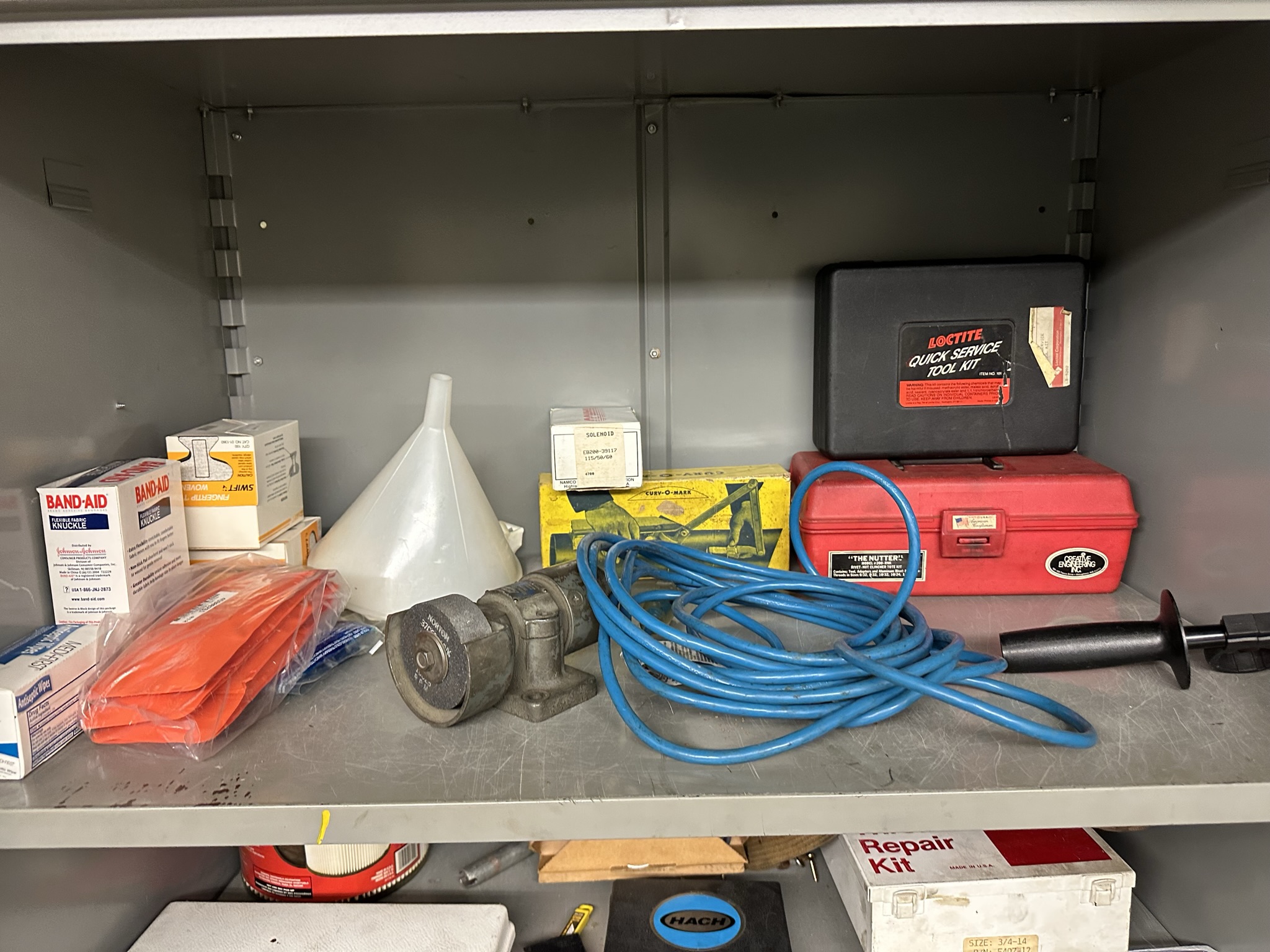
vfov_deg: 56.8
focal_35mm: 24
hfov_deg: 71.6
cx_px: 635
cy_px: 476
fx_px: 881
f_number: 1.78
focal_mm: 6.86
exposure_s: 1/60
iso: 400
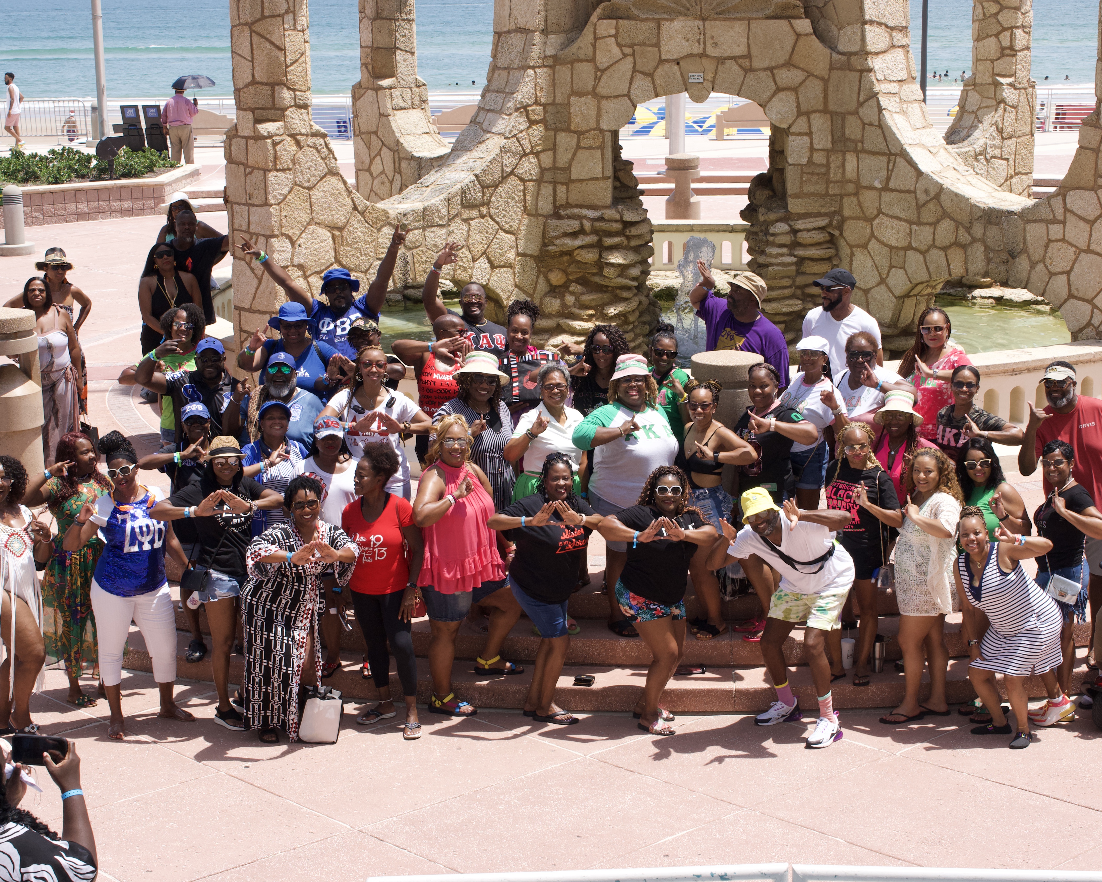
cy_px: 443
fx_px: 1924
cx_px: 600
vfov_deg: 25.8
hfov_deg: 31.9
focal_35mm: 59
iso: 800
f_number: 8
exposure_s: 1/1250
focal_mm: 35
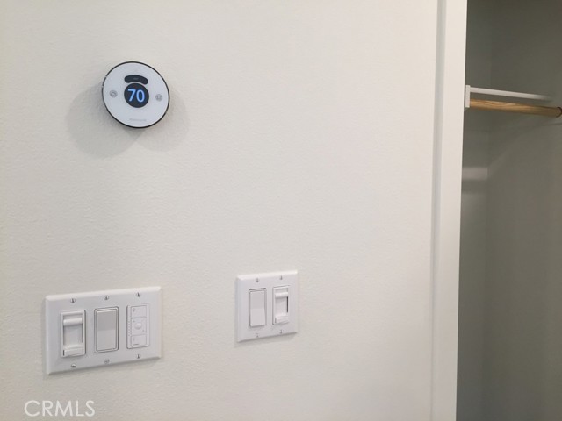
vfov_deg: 48.2
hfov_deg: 61.7
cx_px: 281
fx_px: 471
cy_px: 210
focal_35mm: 29
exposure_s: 1/30
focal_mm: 4.15
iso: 40
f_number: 2.2
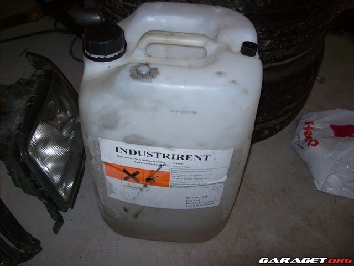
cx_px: 177
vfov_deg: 39.7
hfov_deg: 51.4
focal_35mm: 36
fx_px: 368
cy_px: 133
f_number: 2.7
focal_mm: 6
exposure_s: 1/64
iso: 80
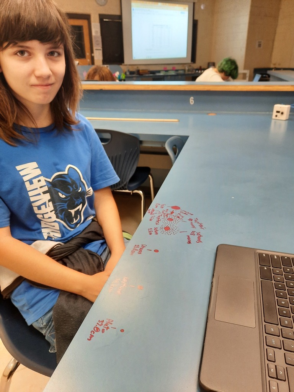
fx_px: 283
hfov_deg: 54.9
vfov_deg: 69.4
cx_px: 147
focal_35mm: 25
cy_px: 196
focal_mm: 4.6
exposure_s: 1/30
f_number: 2
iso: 250
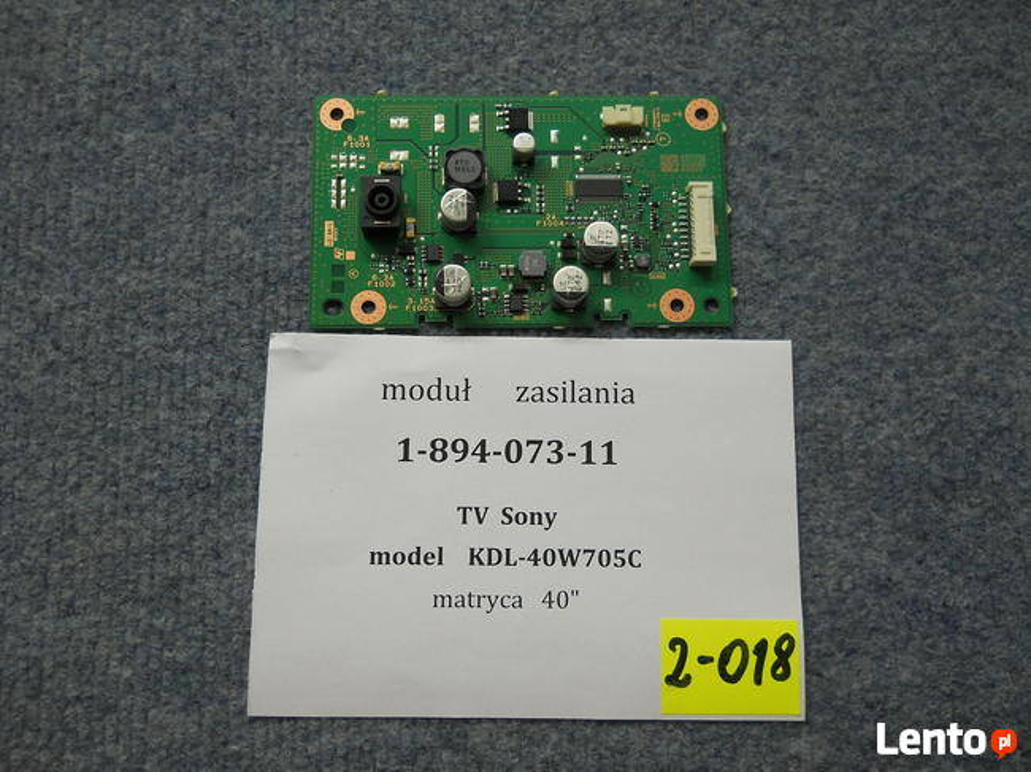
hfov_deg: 45.8
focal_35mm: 41
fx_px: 1221
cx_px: 516
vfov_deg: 35.1
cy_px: 386
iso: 125
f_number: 3.1
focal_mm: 6.72
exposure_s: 1/30
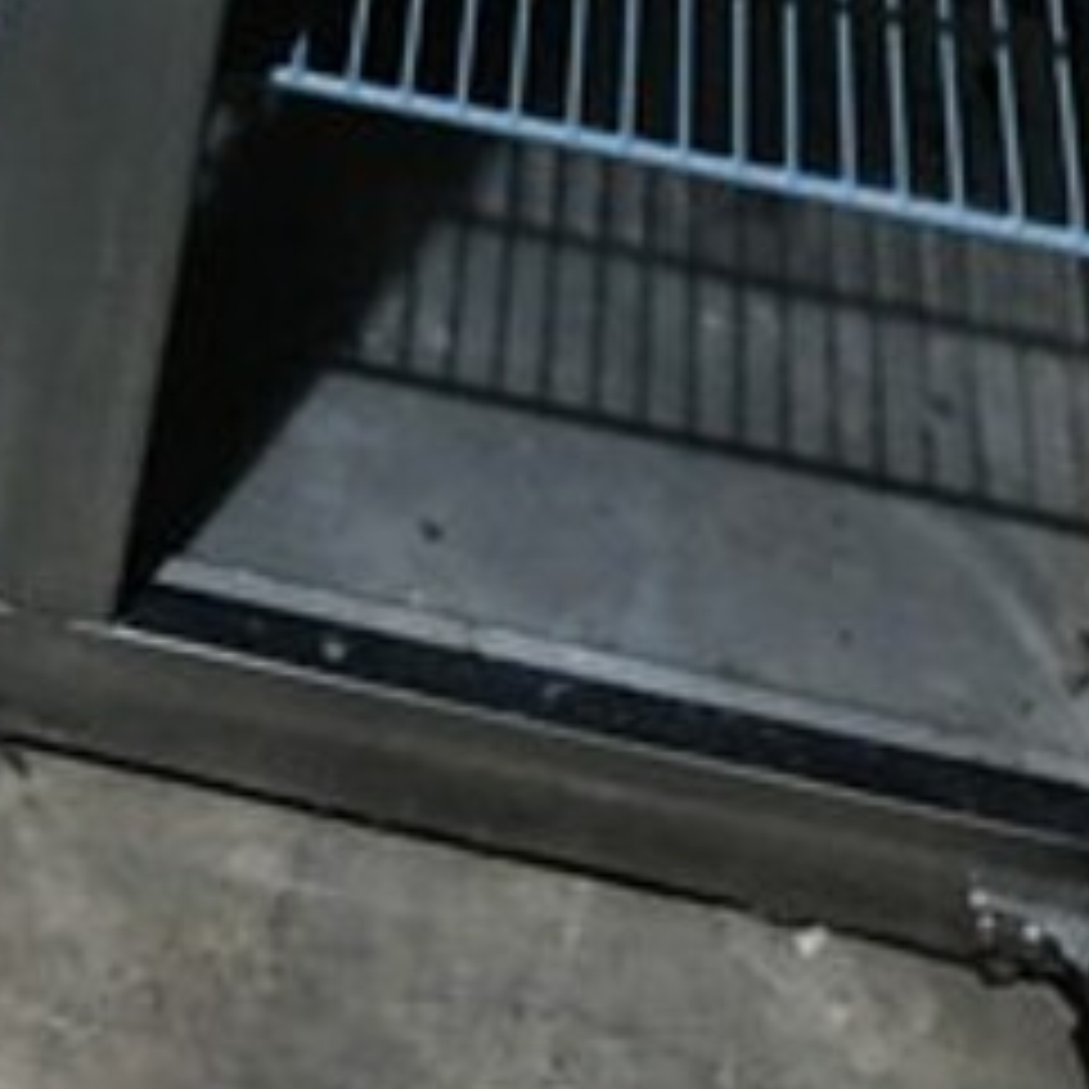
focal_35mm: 86
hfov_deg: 19.6
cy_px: -407
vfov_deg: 18.5
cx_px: 9
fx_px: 3061
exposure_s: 1/4
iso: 50
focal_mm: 4.15
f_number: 2.2
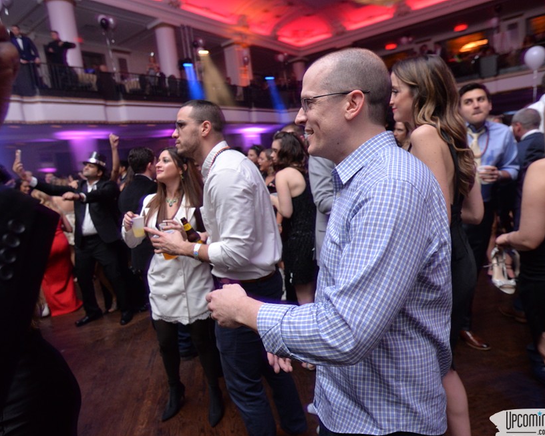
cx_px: 268
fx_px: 371
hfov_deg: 72.6
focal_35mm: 23
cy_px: 222
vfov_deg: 60.9
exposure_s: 1/60
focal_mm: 20
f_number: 4
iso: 2000
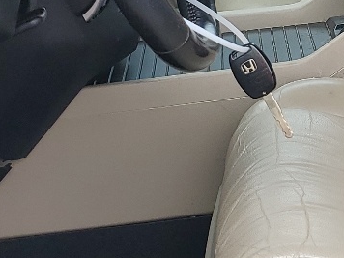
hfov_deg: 16.1
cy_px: 12
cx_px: 424
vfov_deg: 12.5
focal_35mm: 117
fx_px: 1163
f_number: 1.5
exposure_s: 1/278
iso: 50
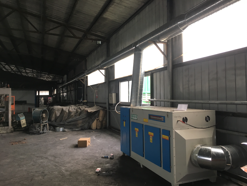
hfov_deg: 61.7
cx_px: 124
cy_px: 93
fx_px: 207
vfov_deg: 48.2
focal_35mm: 29
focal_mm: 4.15
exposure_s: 1/33
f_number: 2.2
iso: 40
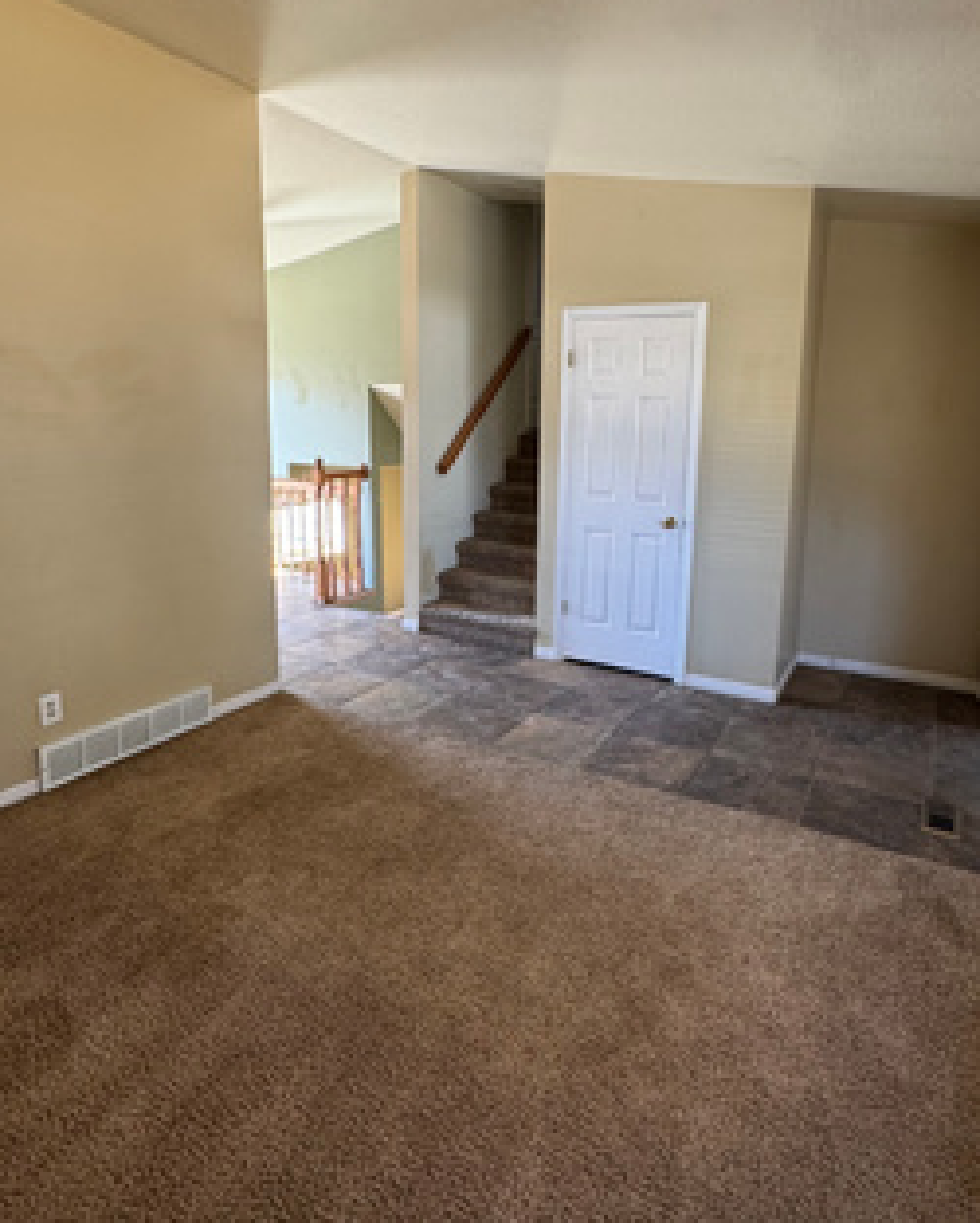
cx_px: 529
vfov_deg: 77.3
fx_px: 761
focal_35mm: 21
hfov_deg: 65.5
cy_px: 537
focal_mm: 2.22
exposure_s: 1/99
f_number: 2.2
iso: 250
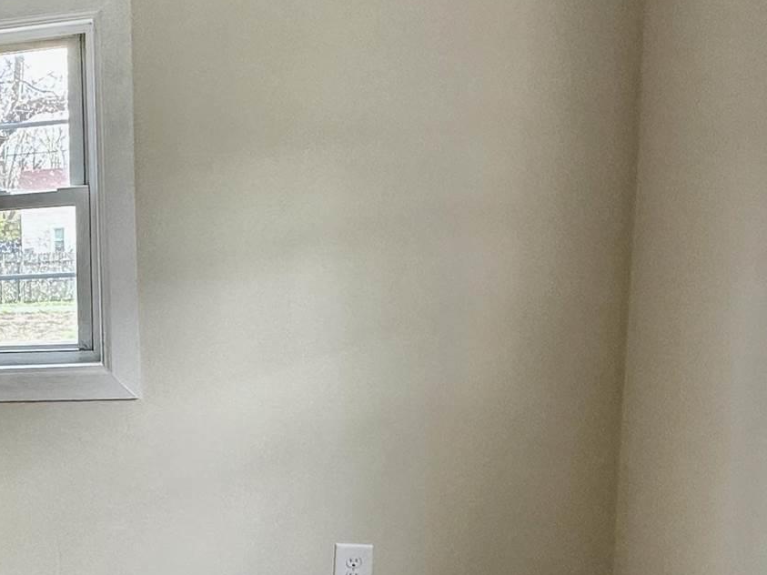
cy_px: 412
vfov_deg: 28.2
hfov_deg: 29.9
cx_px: -230
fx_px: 1130
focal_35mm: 51
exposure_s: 1/99
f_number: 2.2
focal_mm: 2.22
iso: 100
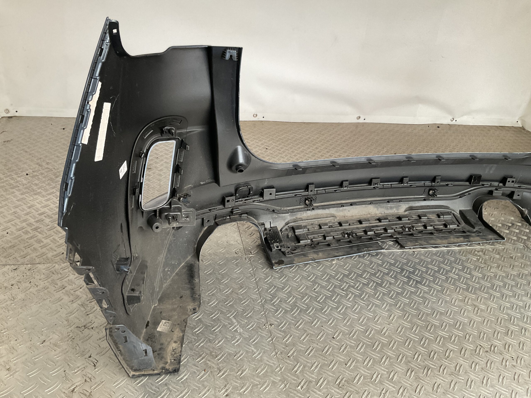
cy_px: 199
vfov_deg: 48.2
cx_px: 266
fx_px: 445
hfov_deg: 61.7
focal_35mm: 29
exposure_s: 1/60
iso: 100
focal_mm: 3
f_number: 1.8
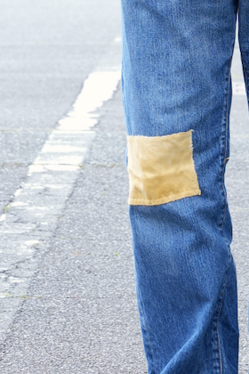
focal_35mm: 314
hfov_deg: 4.4
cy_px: -38
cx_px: 170
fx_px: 3257
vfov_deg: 6.5
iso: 800
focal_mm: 103
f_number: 11
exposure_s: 1/125
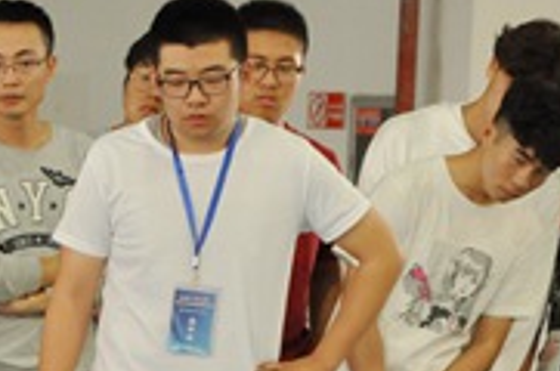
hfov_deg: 6.0
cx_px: -9
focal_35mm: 343
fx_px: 5319
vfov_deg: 4.0
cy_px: 499
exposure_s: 1/30
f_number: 5.3
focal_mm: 75
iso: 2200
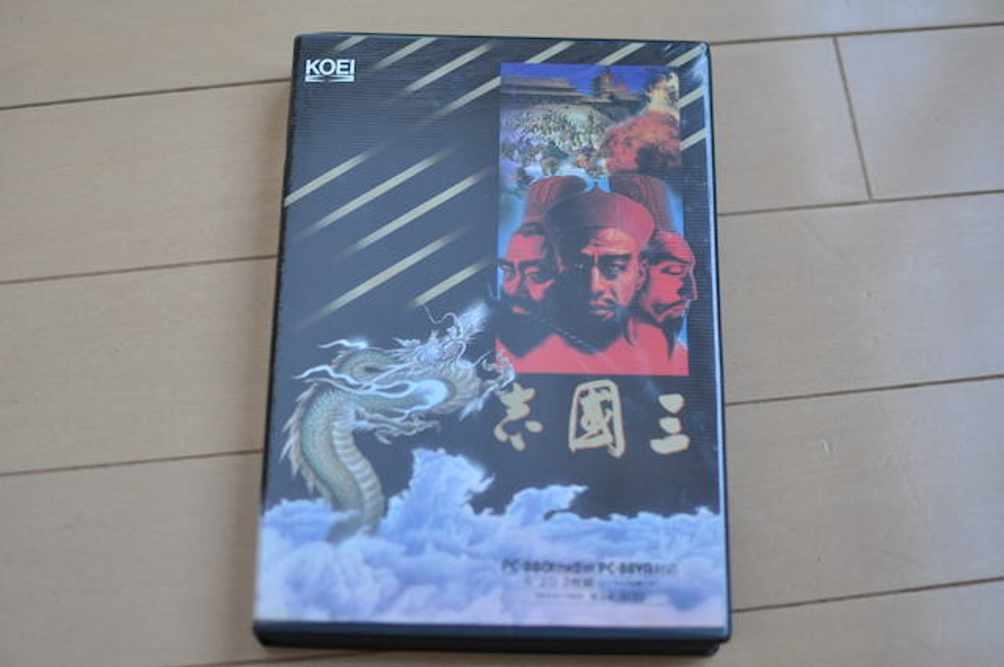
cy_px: 334
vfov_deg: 25.7
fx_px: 1462
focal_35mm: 52
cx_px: 502
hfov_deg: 37.9
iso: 900
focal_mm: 35
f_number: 1.8
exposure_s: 1/30
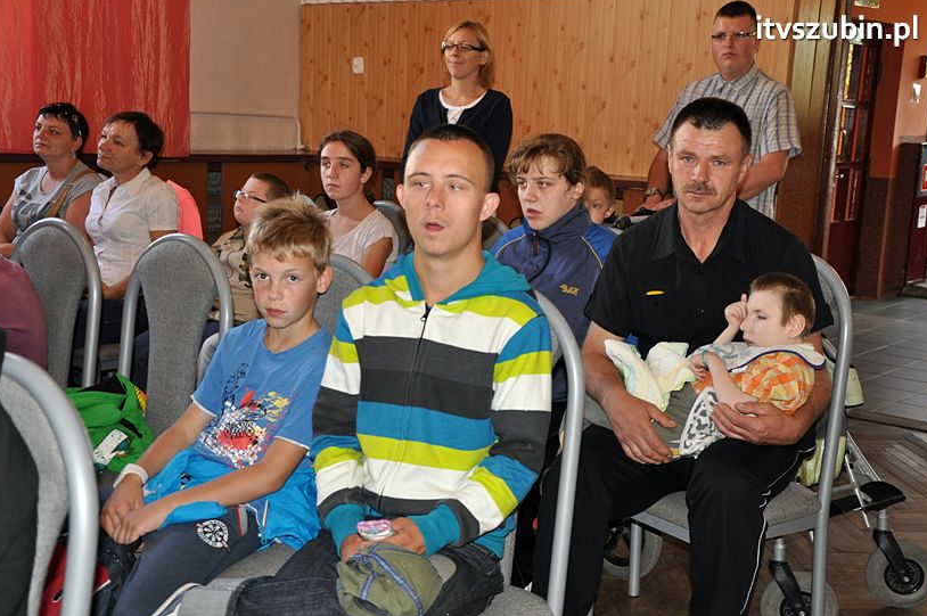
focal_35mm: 47
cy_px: 311
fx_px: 1209
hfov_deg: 42.0
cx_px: 459
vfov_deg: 28.6
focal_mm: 30
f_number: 4.2
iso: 800
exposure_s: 1/60
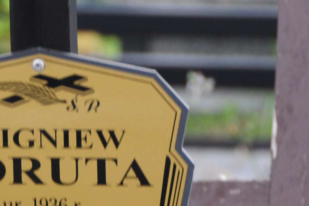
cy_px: 190
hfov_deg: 3.4
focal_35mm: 606
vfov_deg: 2.3
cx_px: 19
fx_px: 5196
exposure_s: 1/125
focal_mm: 150
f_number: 7.1
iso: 640
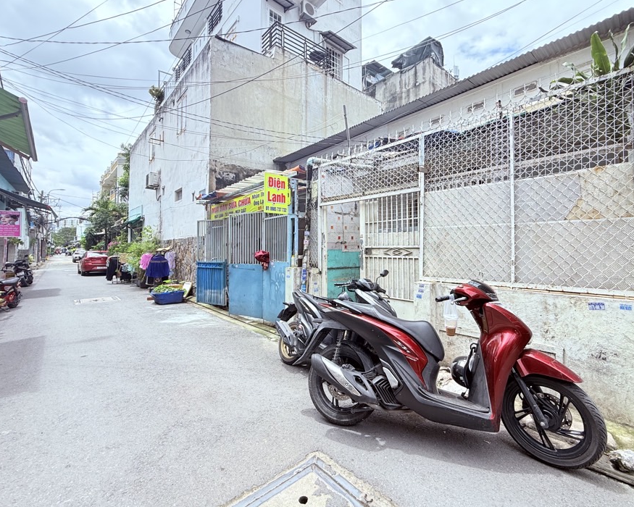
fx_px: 300
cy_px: 240
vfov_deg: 80.3
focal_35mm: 16
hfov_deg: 92.9
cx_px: 341
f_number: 2.2
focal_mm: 2.22
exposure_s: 1/559
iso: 50
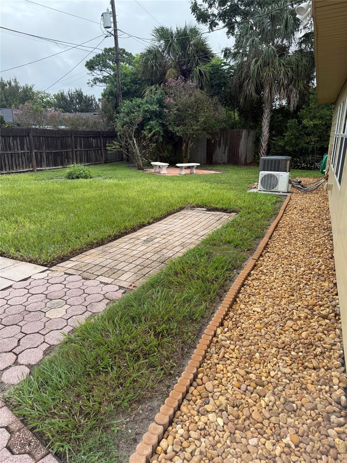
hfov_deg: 56.8
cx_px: 174
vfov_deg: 71.6
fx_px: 321
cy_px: 232
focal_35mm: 24
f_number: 1.78
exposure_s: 1/1812
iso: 100
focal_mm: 6.76
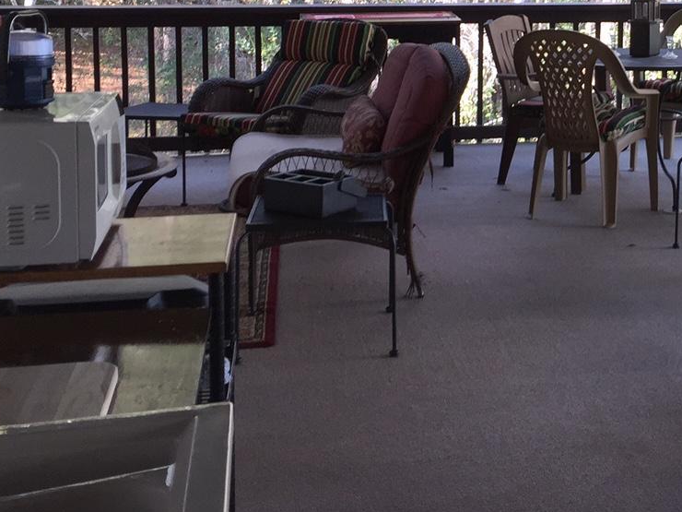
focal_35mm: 64
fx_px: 1261
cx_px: 590
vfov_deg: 22.5
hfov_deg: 29.2
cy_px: 68
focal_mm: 4.15
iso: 40
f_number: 2.2
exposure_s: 1/120
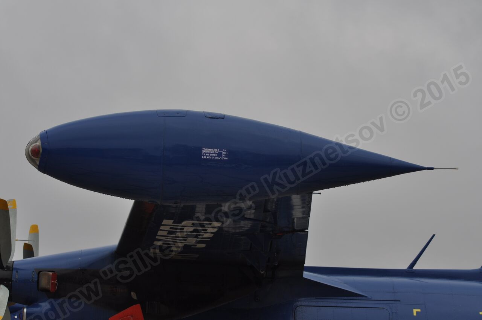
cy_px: 160
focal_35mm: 105
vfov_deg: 13.0
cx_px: 241
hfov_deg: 19.5
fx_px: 1404
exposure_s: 1/100
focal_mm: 70
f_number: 8
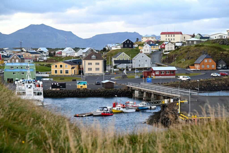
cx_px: 114
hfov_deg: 22.1
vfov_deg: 14.9
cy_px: 76
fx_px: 586
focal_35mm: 92
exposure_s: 1/200
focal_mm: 92
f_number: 6.3
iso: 400
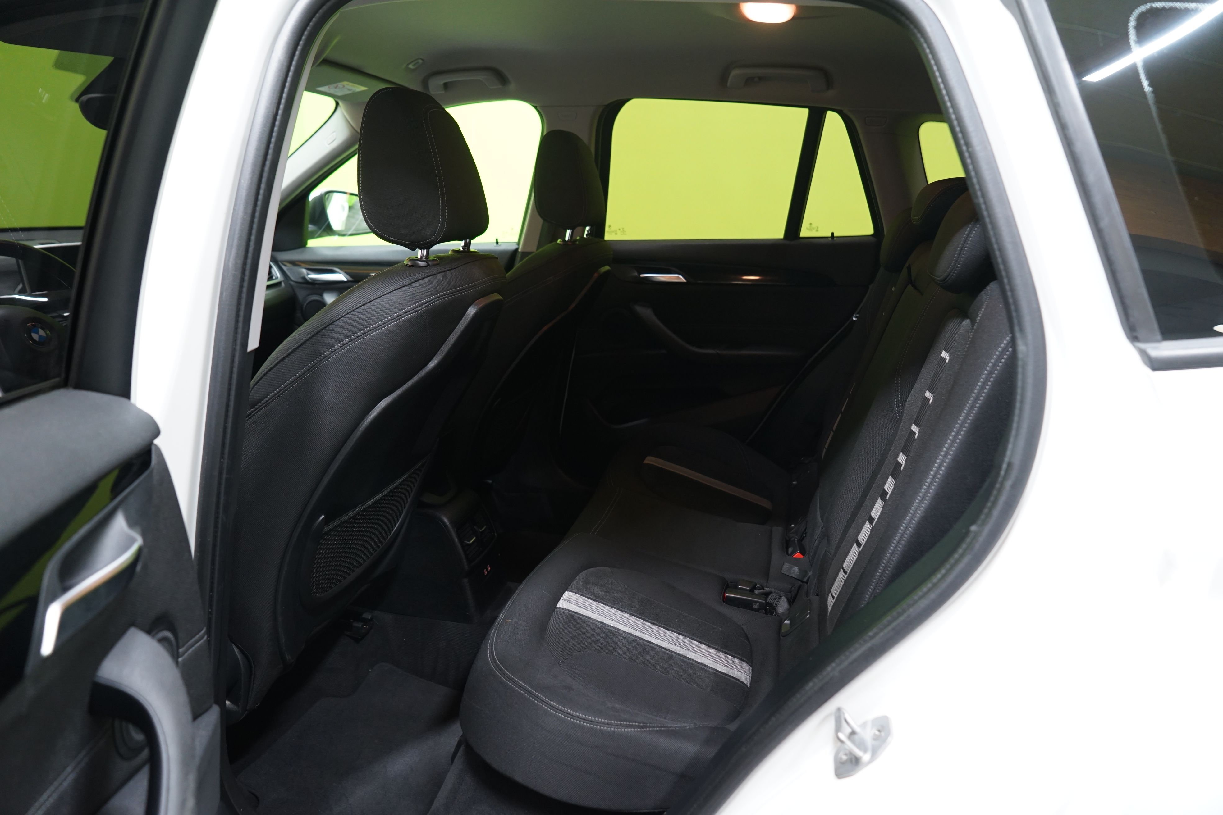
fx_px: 815
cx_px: 612
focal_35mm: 24
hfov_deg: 73.7
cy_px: 408
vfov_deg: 53.1
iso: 1000
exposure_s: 1/20
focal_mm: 24
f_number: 4.5
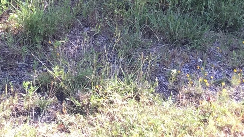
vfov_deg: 11.1
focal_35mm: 100
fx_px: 647
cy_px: -130
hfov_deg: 21.1
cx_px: 43
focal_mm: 3.3
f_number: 2.4
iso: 25
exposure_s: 1/133
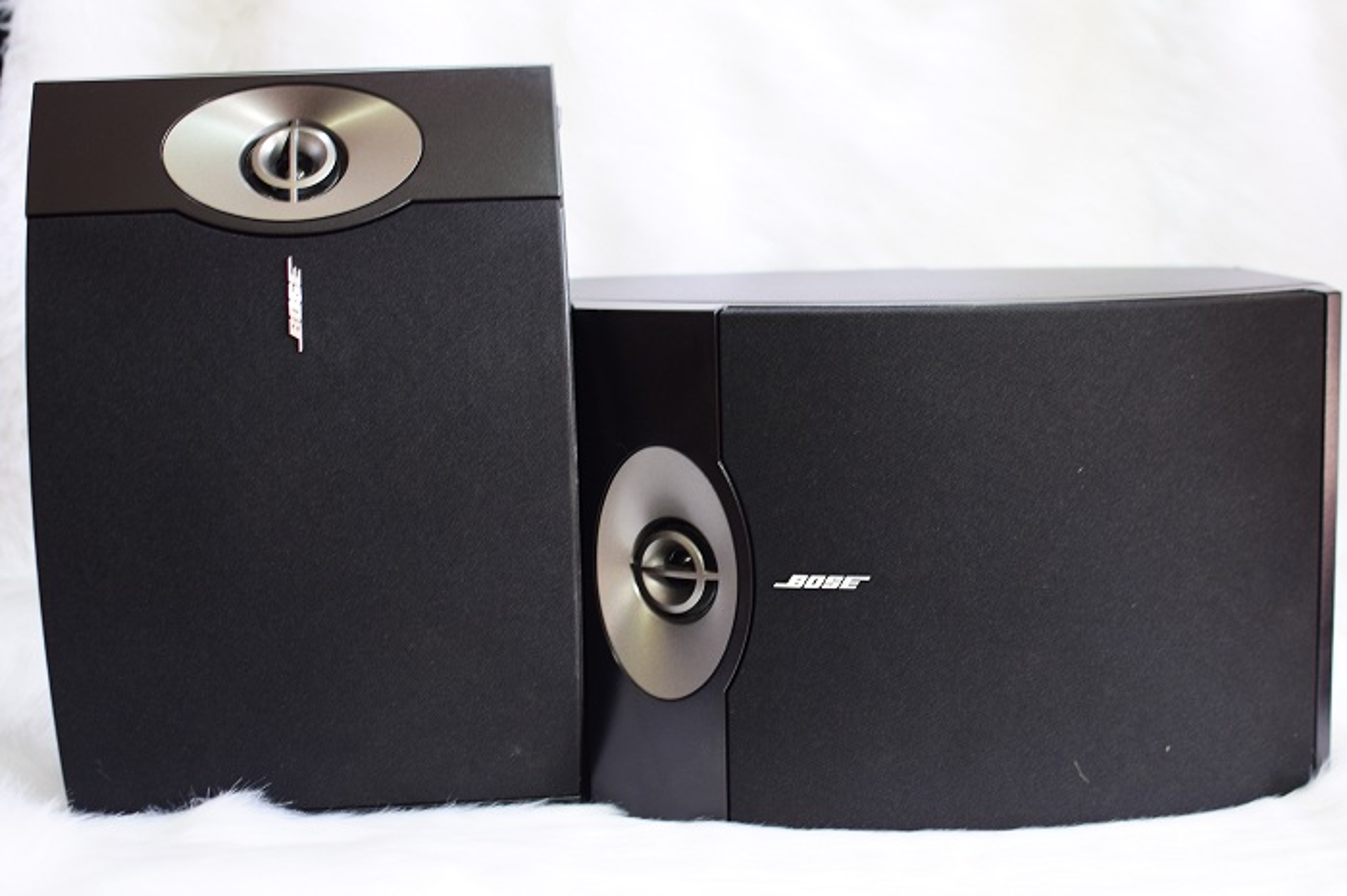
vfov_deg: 25.7
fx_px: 1963
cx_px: 674
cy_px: 448
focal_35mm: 52
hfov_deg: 37.9
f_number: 2.8
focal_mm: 35
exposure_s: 1/60
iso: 400
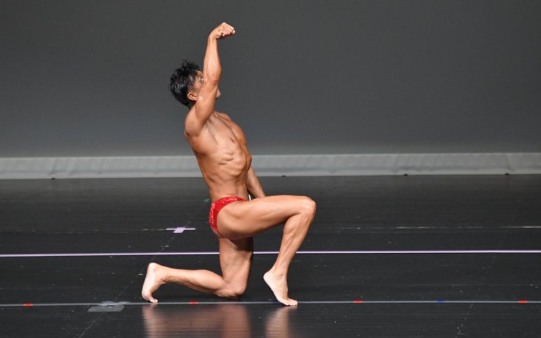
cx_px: 271
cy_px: 158
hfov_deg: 5.5
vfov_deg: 3.4
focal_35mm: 384
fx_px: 5662
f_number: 5.6
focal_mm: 250
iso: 4000
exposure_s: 1/400
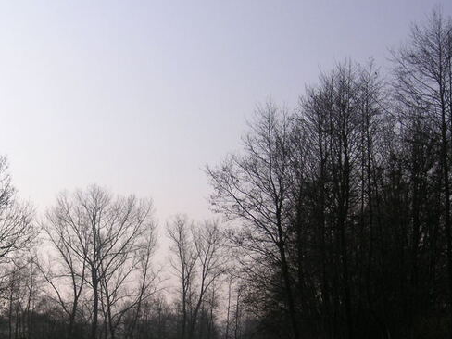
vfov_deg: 19.0
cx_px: 103
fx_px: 1005
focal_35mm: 77
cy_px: 254
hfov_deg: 25.0
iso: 50
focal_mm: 7.8
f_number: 8
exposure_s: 1/350
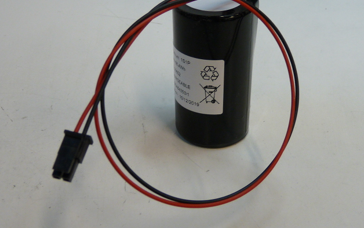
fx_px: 536
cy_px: 95
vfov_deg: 24.0
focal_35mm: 54
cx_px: 180
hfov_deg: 37.5
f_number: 2.8
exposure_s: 1/30
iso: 100
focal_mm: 4.9
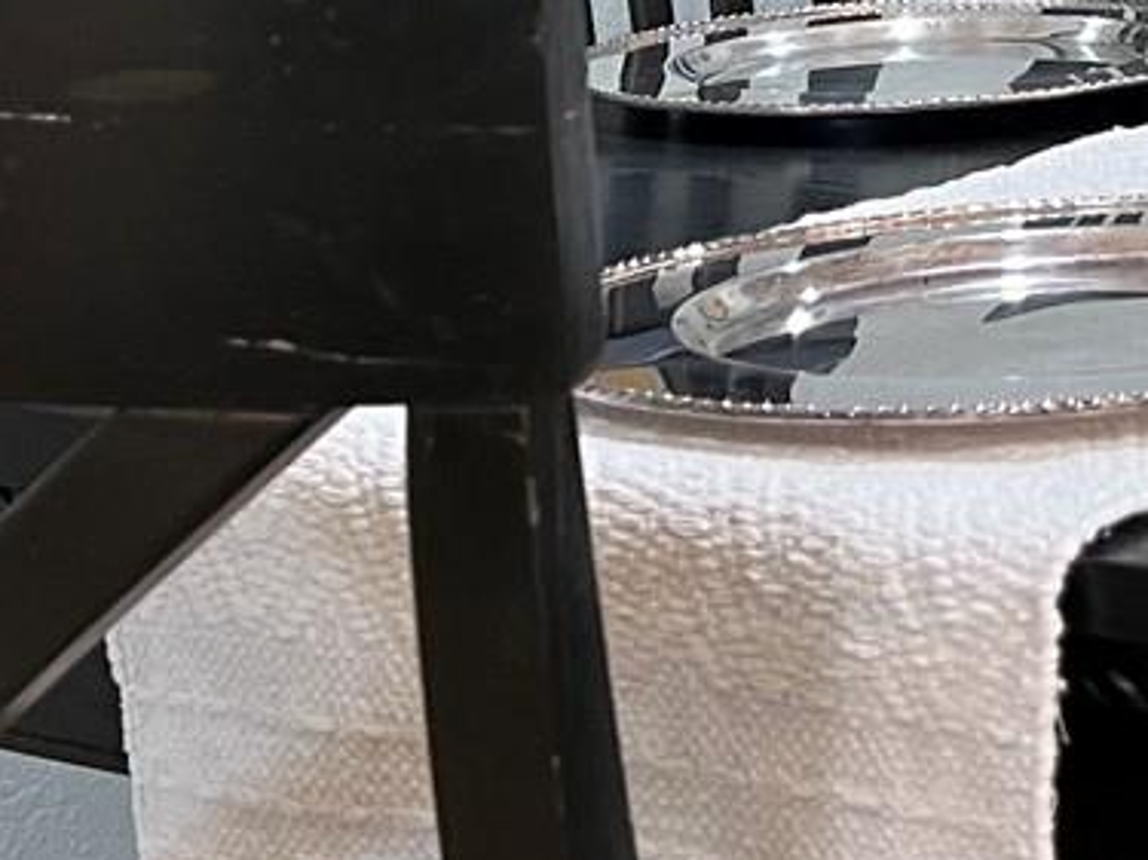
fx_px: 3680
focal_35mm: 111
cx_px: 1932
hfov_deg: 15.7
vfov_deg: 12.5
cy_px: -542
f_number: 1.5
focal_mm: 5.7
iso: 80
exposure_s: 1/60
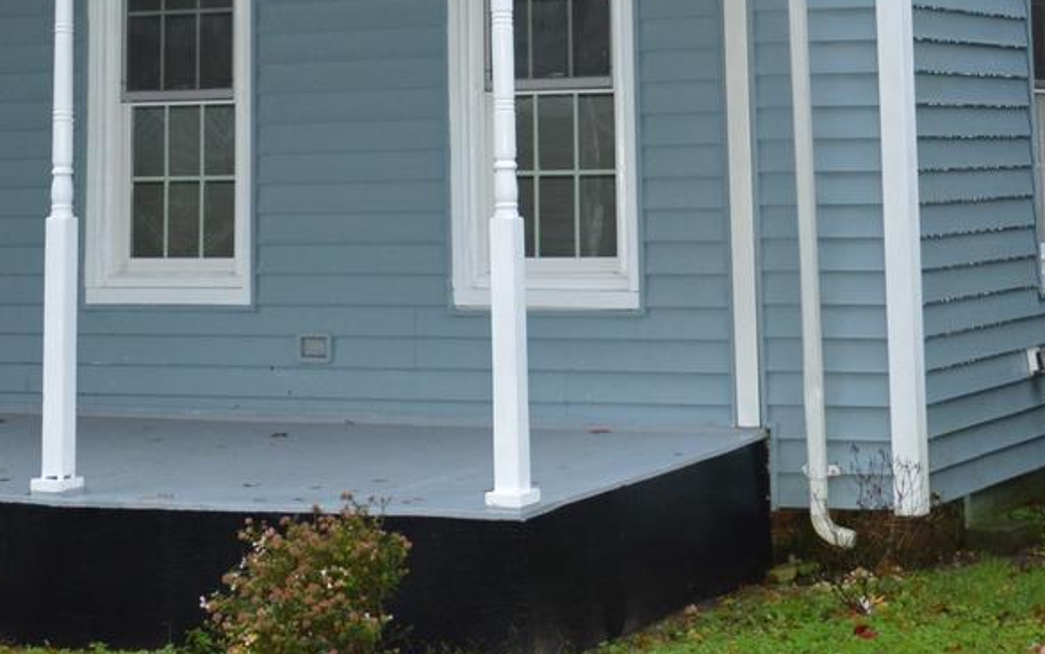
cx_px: 599
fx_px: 2736
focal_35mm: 96
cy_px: -322
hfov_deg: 21.6
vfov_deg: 12.9
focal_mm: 18
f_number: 4
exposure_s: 1/80
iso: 400
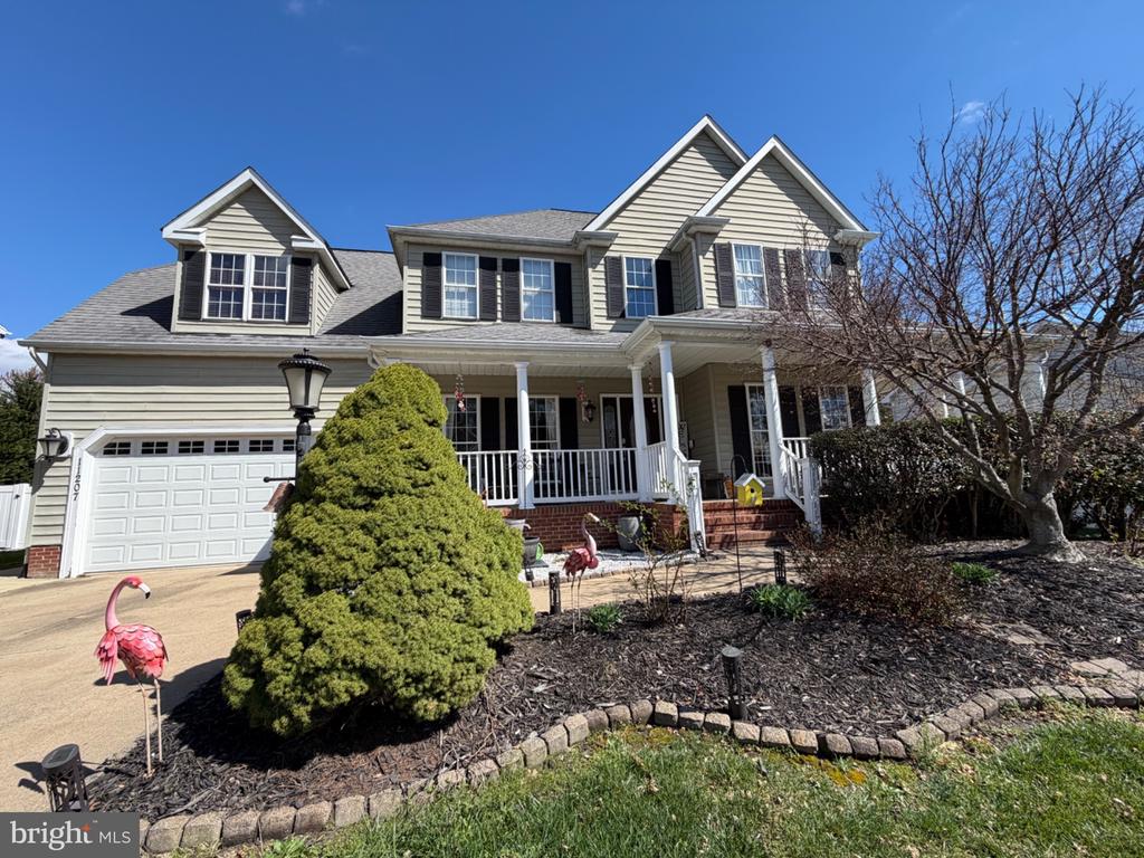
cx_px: 572
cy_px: 429
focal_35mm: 14
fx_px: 463
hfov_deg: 102.1
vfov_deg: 85.7
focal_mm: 2.22
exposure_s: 1/770
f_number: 2.2
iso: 32
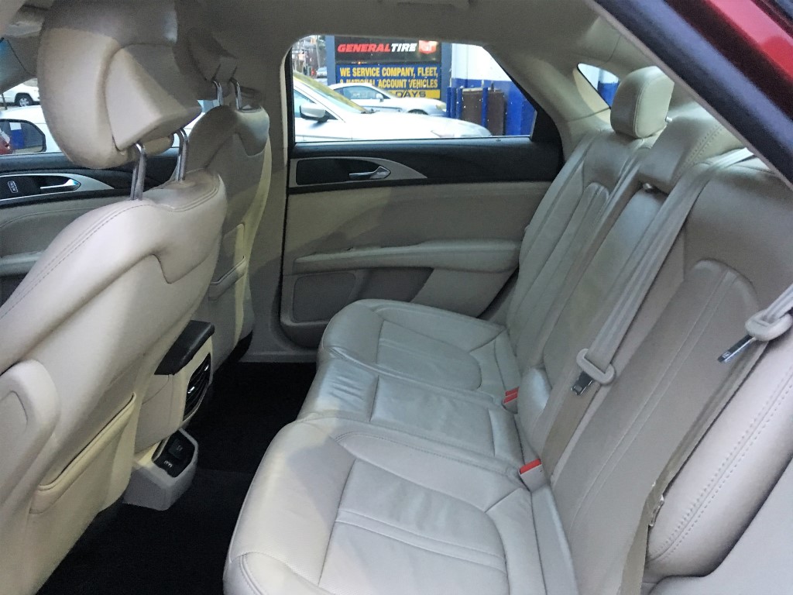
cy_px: 298
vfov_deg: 48.2
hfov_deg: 61.7
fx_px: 664
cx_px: 396
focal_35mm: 29
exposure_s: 1/15
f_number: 2.2
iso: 250
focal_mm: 4.15
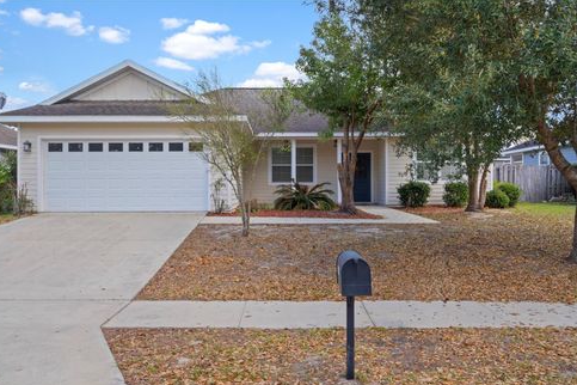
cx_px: 283
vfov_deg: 43.6
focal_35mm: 30
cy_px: 198
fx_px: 481
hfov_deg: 61.9
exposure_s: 1/25
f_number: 22
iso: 250
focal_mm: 29
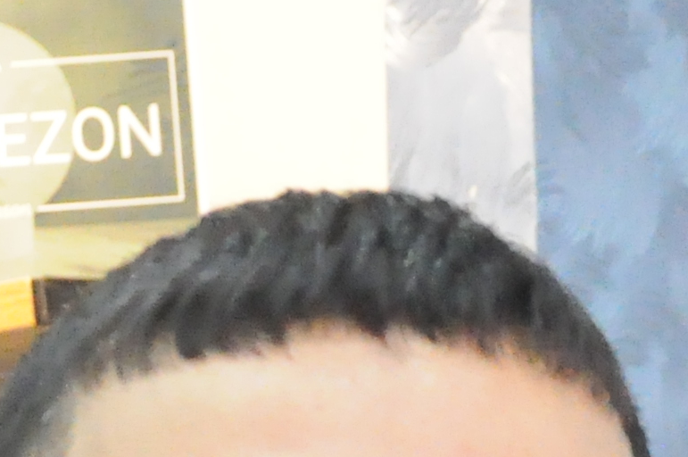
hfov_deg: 7.7
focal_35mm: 267
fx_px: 5096
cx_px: 124
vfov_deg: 5.0
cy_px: 1088
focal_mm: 32
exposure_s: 1/160
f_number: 6.3
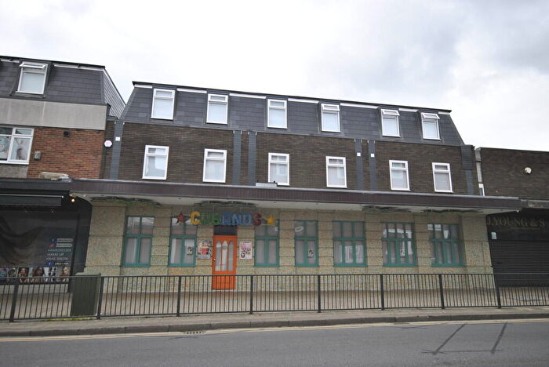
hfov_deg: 77.3
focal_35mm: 22
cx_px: 274
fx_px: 343
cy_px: 184
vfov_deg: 56.2
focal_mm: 15
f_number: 6.3
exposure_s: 1/160
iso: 100
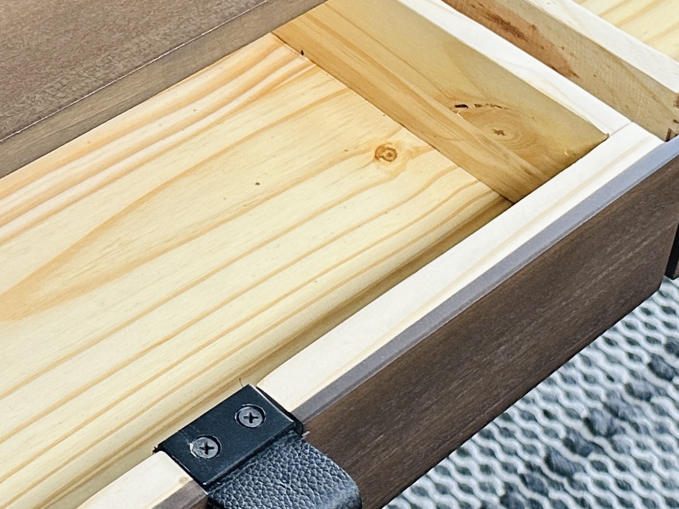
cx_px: 361
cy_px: 241
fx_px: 1667
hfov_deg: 23.0
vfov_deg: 17.4
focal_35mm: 85
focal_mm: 6.86
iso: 250
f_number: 1.78
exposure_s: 1/98
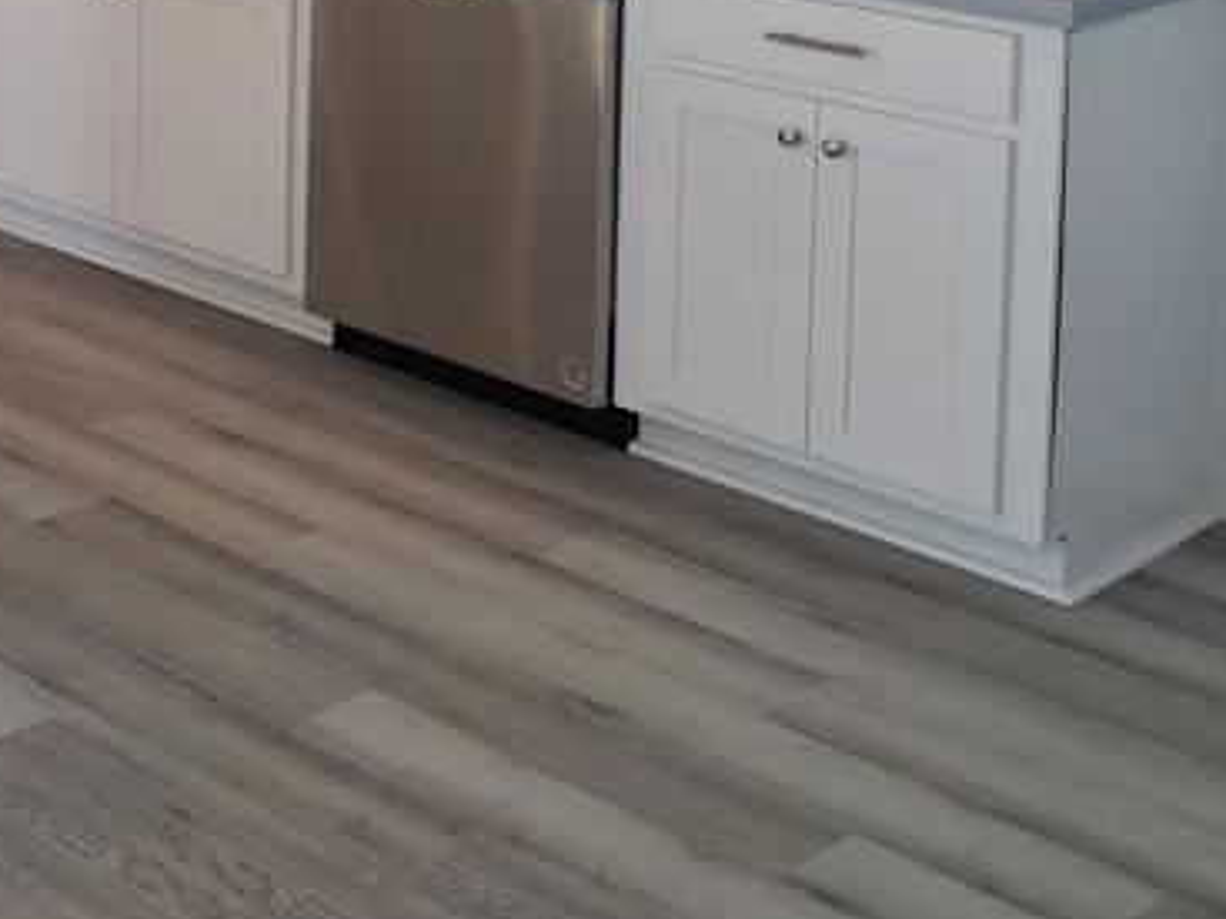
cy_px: -314
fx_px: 2372
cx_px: -317
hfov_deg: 25.4
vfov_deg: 19.9
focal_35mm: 67
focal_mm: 5.23
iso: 50
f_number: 1.8
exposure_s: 1/60
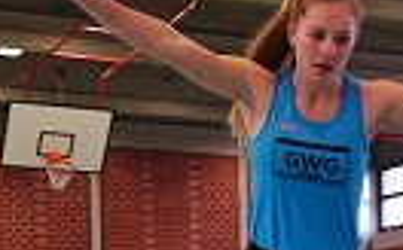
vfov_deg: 9.5
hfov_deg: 15.9
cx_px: 347
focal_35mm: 130
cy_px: 451
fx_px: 1425
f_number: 2.8
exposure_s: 1/160
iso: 800
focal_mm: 28
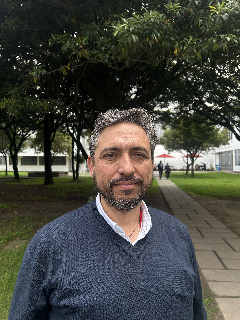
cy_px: 161
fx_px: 250
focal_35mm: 27
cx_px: 121
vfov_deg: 65.3
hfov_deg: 51.4
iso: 50
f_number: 1.5
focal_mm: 5.7
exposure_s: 1/894
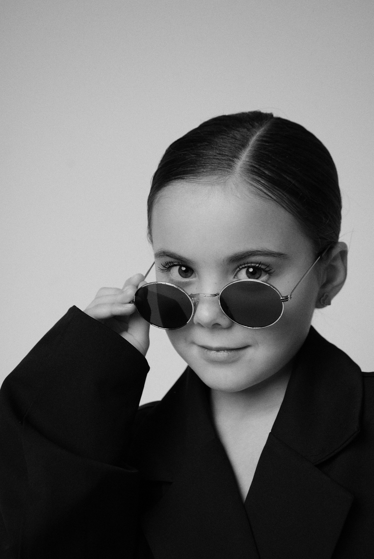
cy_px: 280
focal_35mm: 60
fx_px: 932
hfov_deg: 22.7
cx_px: 187
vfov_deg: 33.4
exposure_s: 1/125
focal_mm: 40
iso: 200
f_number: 5.6
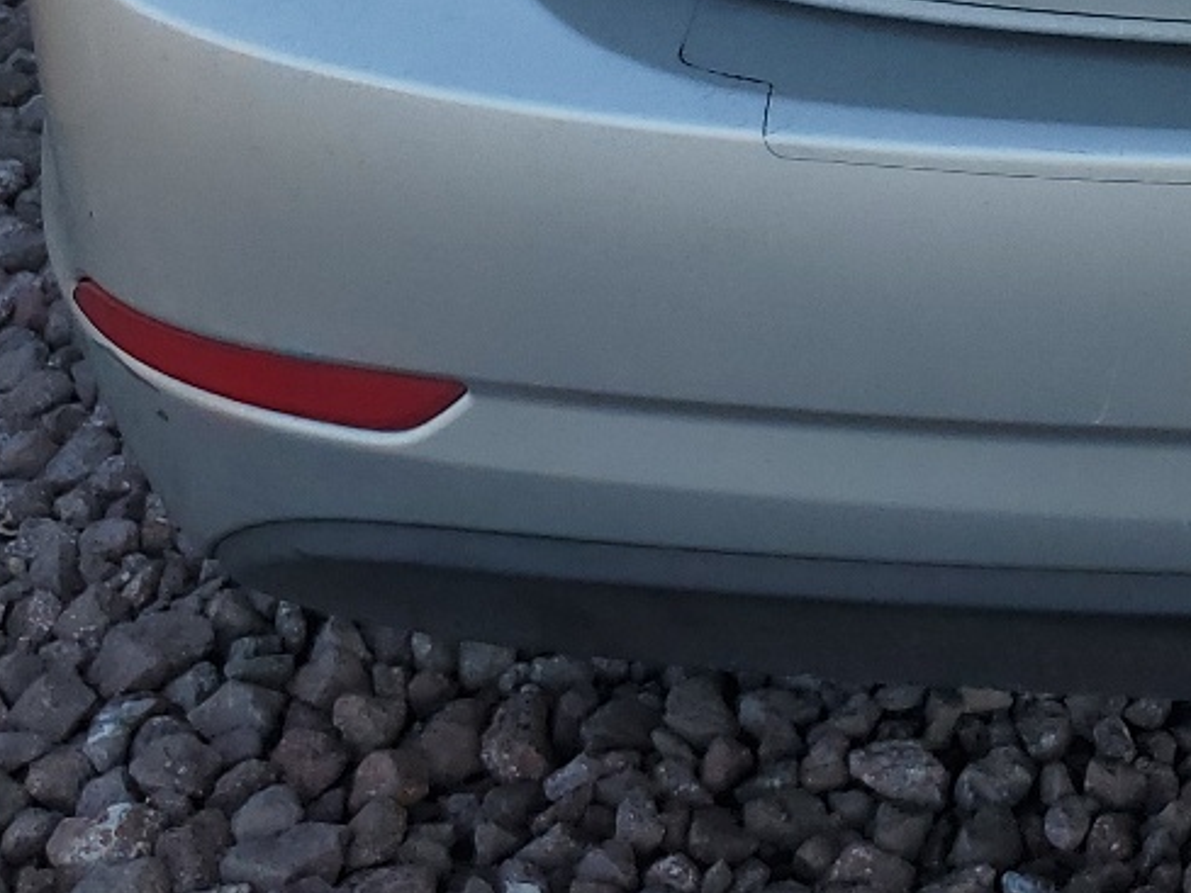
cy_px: -487
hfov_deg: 21.0
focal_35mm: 85
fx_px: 2925
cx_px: 1527
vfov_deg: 15.8
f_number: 1.5
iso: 50
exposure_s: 1/1667
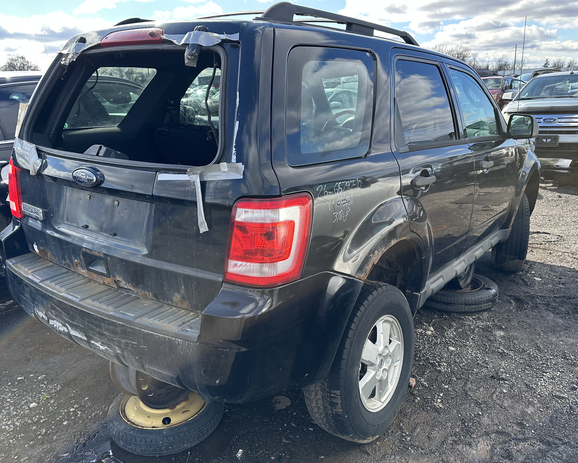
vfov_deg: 50.0
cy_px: 244
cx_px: 284
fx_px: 496
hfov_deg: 60.4
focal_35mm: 29
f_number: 1.78
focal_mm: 6.86
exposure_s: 1/1019
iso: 80
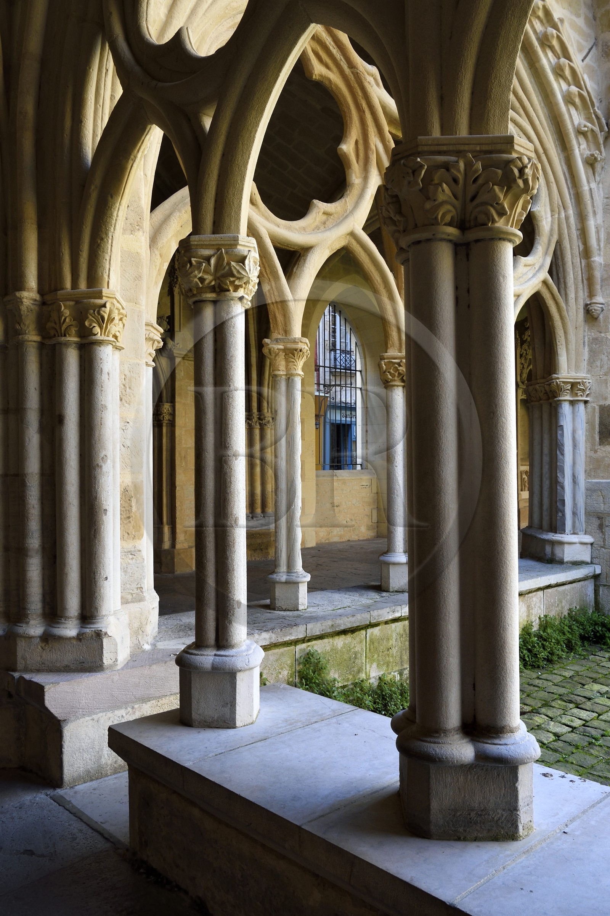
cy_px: 458
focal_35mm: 30
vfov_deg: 62.0
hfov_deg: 43.6
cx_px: 305
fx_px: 763
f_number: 11
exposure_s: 1/60
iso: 800
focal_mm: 30
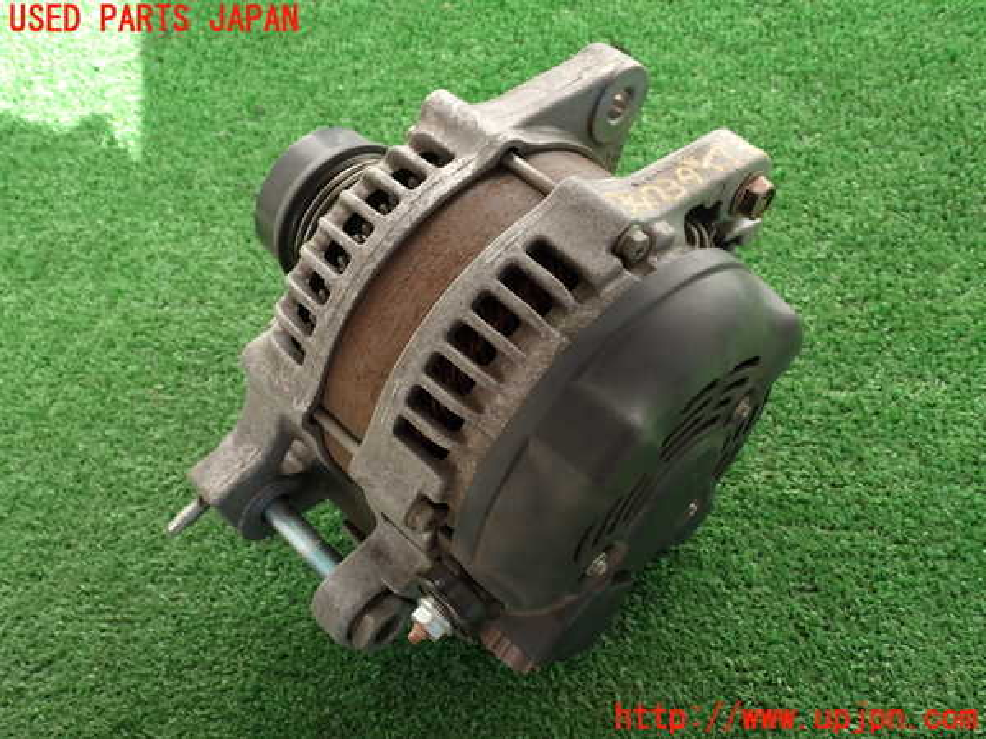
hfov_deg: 51.4
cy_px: 370
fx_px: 1025
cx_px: 493
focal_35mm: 36
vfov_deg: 39.7
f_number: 3.5
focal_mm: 6.37
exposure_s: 1/125
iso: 100
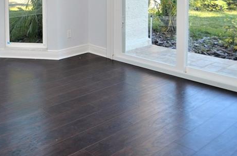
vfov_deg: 28.4
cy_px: -11
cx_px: 5
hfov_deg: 40.4
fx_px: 283
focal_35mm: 43
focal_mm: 13
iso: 100
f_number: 4.5
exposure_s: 1/100
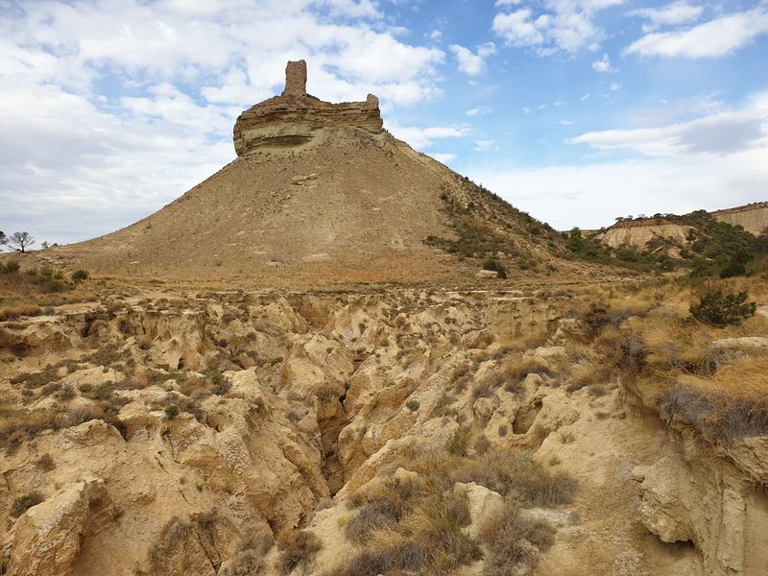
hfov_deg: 67.3
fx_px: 577
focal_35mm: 26
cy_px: 288
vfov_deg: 53.1
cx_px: 384
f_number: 2.4
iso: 50
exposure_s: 1/983
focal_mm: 4.3
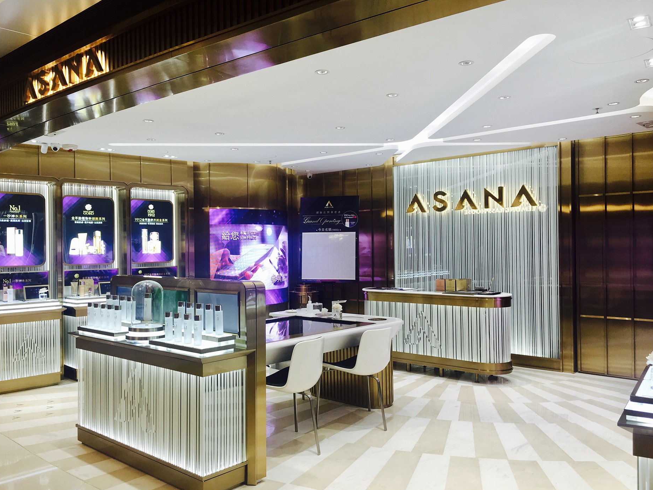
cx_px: 322
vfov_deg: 46.8
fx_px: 566
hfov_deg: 60.0
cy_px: 247
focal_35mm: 30
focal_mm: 4.15
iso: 25
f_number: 2.2
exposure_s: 1/50
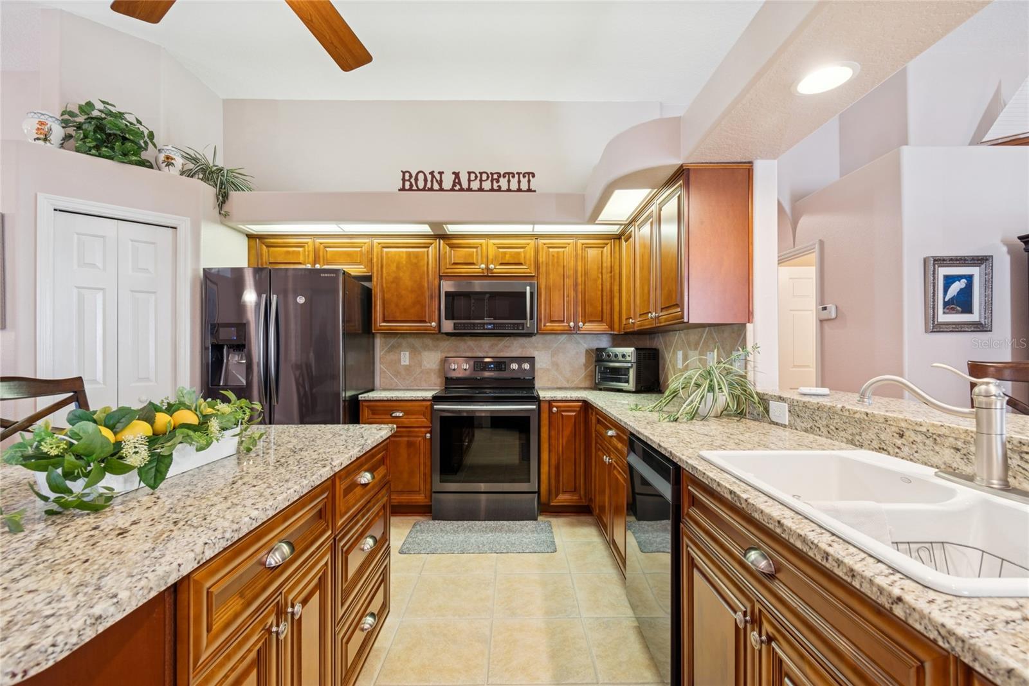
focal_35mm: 15
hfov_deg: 100.4
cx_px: 514
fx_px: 429
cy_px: 343
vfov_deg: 77.3
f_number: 7.1
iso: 100
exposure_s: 2.5
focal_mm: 10
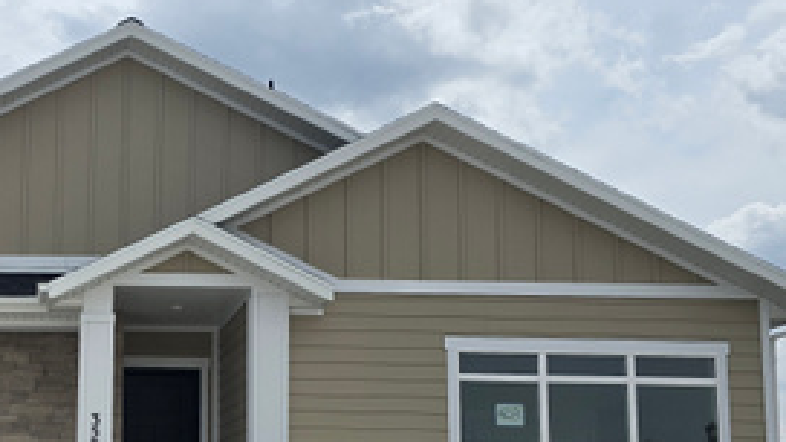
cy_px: 399
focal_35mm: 59
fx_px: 1230
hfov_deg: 32.8
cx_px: 17
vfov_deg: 20.0
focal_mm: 6.3
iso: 12
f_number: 1.7
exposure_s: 1/1732
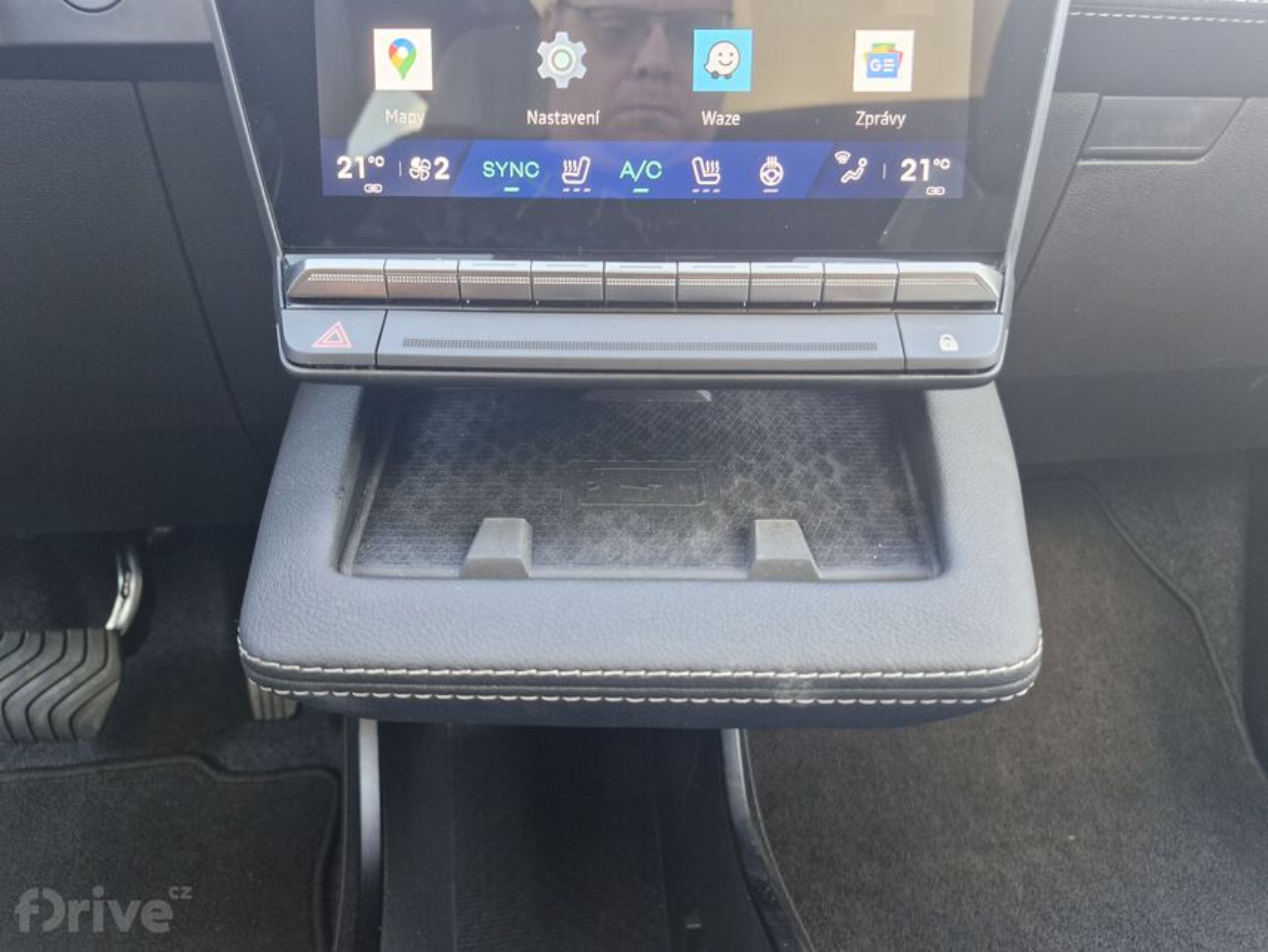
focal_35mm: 23
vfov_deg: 58.9
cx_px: 634
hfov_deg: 73.9
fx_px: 843
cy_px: 476
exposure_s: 1/50
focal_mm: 5.54
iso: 250
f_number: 1.8
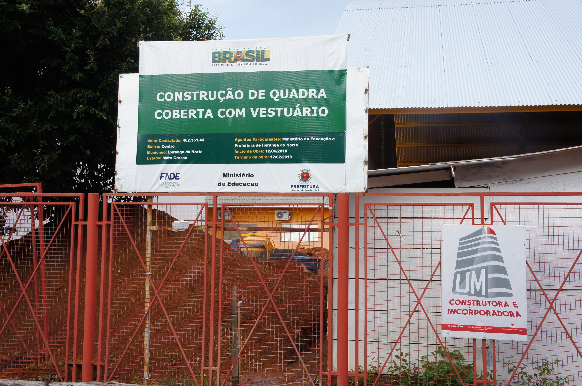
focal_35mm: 44
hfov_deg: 45.0
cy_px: 193
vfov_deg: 30.8
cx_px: 291
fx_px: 702
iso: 200
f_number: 13
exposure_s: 1/100
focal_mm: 29
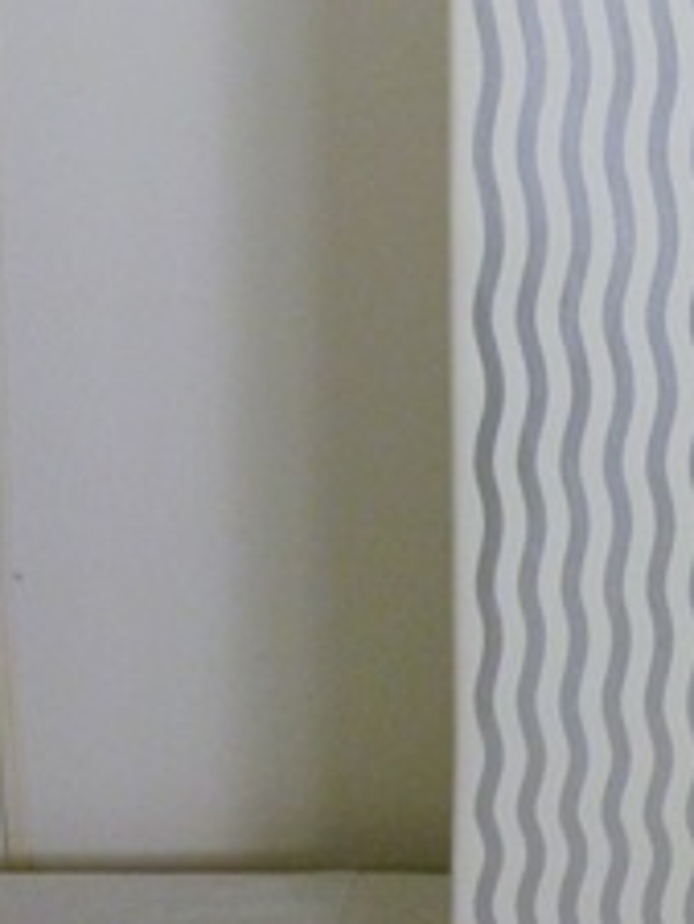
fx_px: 2564
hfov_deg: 15.0
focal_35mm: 96
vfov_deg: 19.8
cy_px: 0
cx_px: 772
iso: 400
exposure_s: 1/400
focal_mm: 6.5
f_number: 3.6
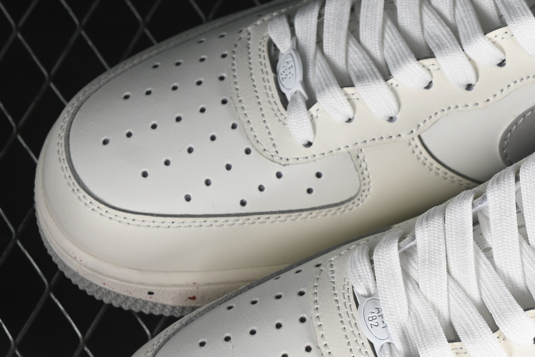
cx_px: 528
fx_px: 2586
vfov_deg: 7.9
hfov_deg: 11.7
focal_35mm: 174
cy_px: 206
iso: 160
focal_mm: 50
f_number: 7.1
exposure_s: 1/100
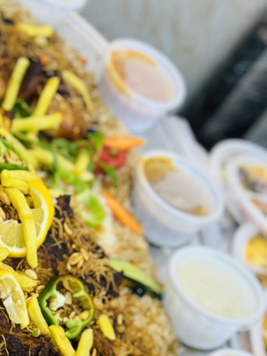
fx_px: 854
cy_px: 446
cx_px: -19
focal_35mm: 83
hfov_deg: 17.2
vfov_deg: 21.6
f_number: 1.5
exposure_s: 1/50
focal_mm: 5.7
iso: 100
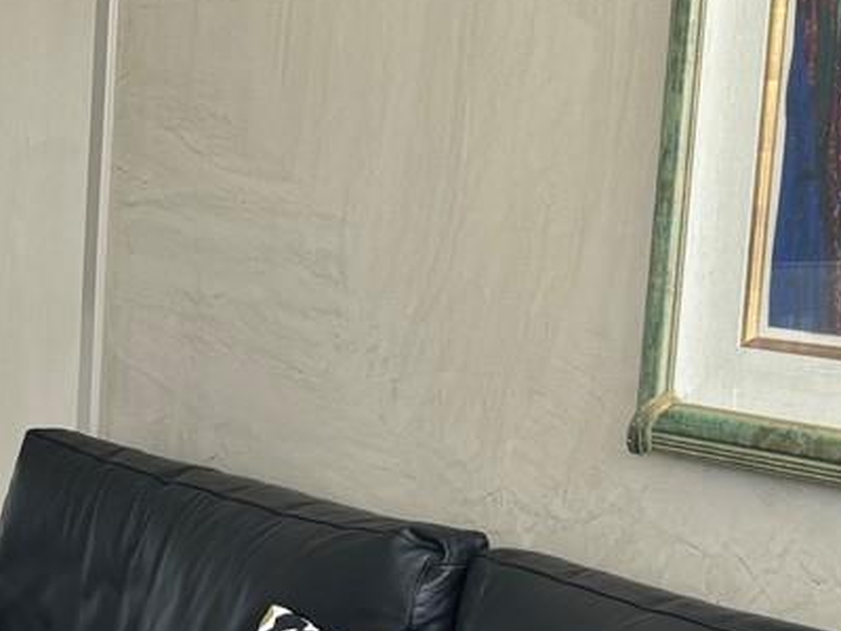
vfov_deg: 15.3
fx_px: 2332
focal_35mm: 96
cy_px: 507
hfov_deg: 19.4
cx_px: -139
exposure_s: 1/121
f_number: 1.78
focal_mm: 6.76
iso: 100
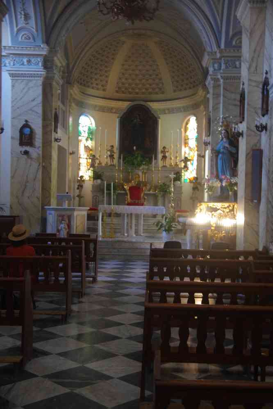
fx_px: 557
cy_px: 204
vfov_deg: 40.3
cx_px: 136
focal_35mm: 49
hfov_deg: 27.5
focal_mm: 32.5
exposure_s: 1/6
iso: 3200
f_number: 4
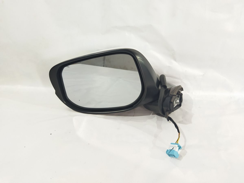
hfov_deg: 65.3
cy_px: 92
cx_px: 122
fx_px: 190
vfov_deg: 51.4
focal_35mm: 27
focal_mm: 4.71
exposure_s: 1/50
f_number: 1.79
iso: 272
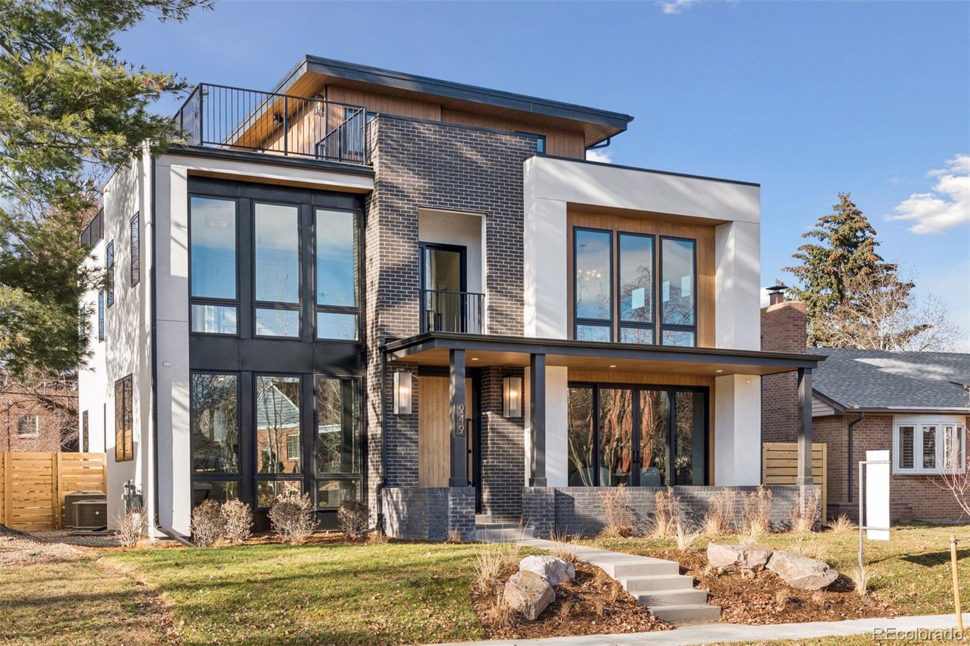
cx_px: 485
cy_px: 323
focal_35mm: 43
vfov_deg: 31.2
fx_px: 1158
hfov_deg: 45.4
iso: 400
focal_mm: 43
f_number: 10
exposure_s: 1/250
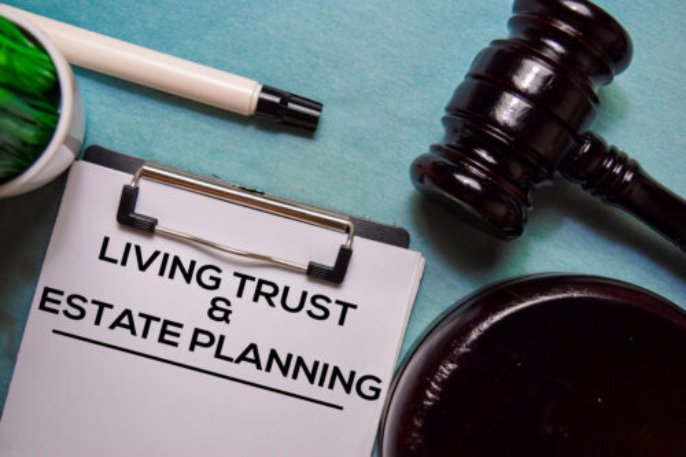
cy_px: 228
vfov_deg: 28.1
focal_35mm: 48
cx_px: 343
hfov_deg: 41.1
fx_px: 914
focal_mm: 32
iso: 400
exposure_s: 1/40
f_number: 5.6
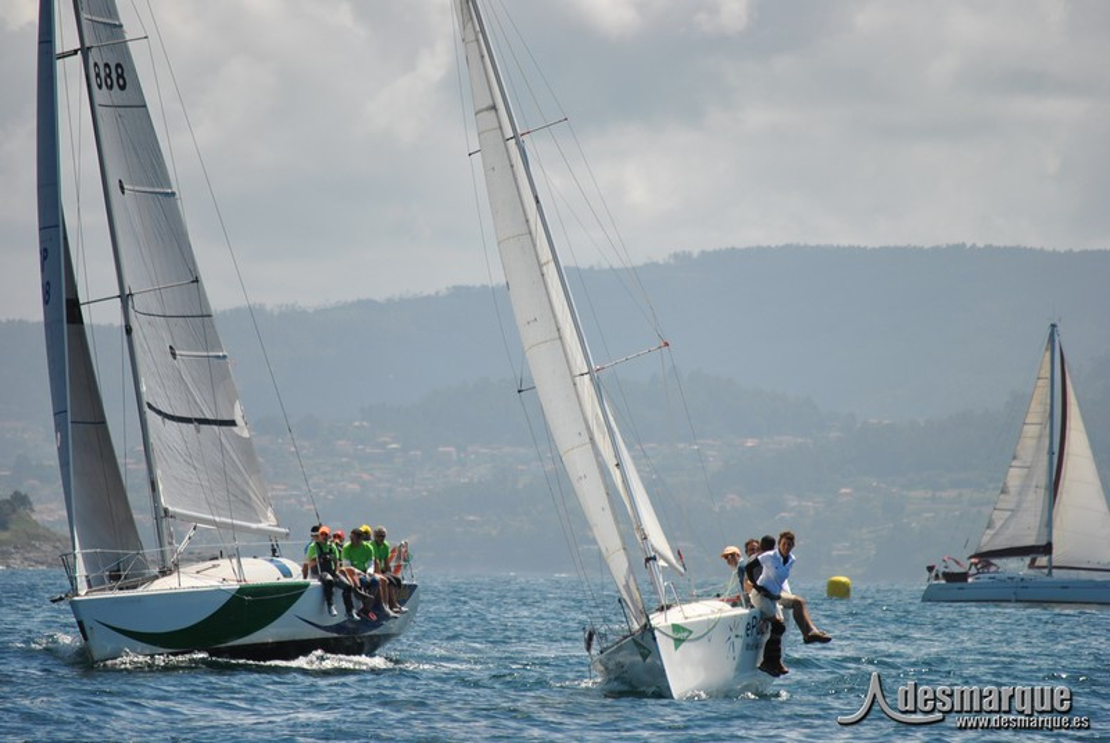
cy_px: 372
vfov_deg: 4.6
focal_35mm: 300
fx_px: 9264
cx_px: 555
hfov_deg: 6.9
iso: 100
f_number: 5.6
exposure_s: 1/500
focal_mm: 200
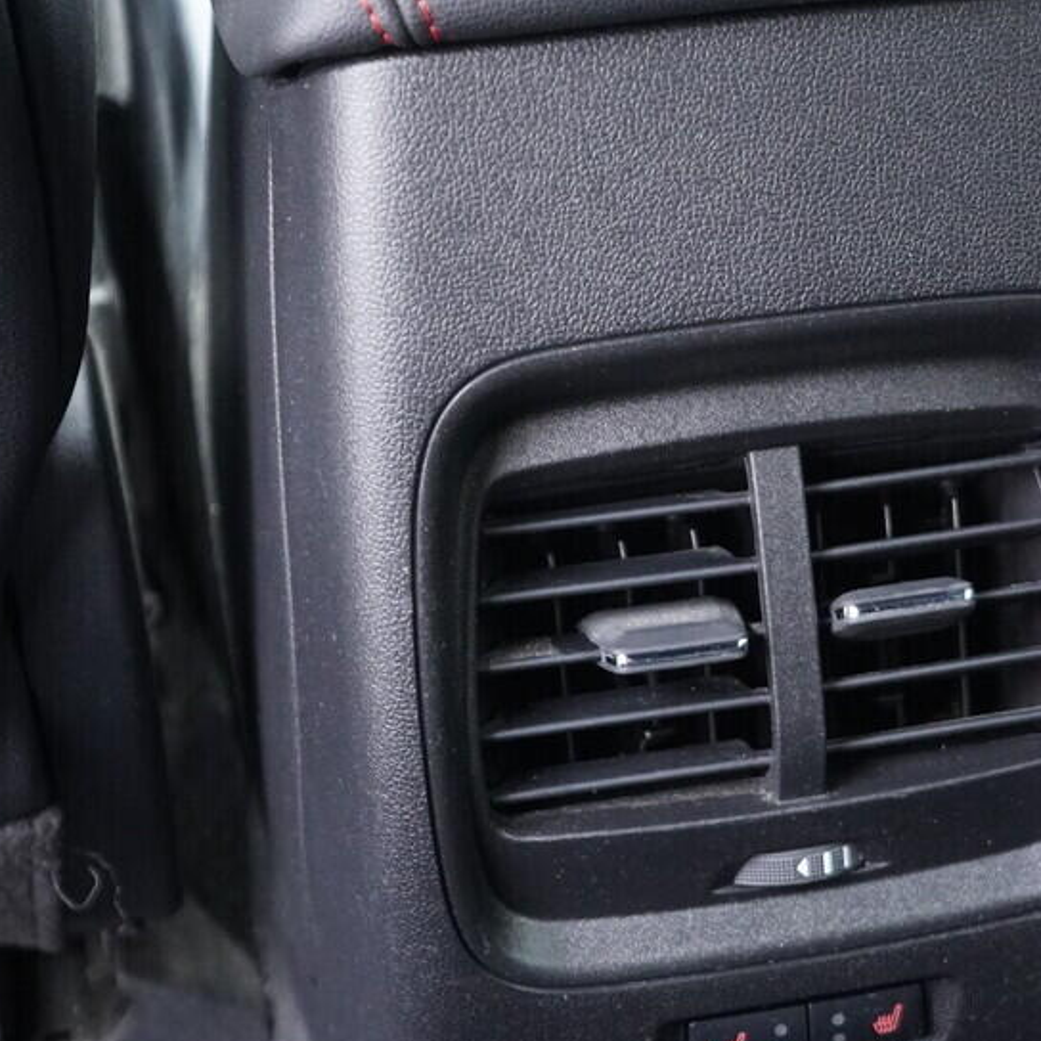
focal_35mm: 81
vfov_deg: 21.4
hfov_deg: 21.3
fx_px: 2756
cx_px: 735
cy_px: 549
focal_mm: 24
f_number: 2.8
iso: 2500
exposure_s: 1/40
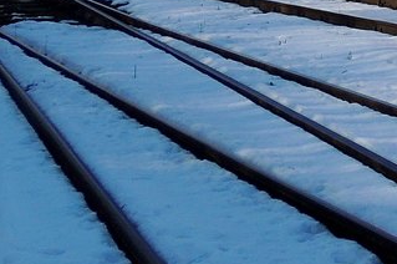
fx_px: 1036
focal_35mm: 94
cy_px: -133
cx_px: 646
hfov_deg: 18.4
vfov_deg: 13.6
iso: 100
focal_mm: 4.3
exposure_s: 1/1600
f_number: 3.7
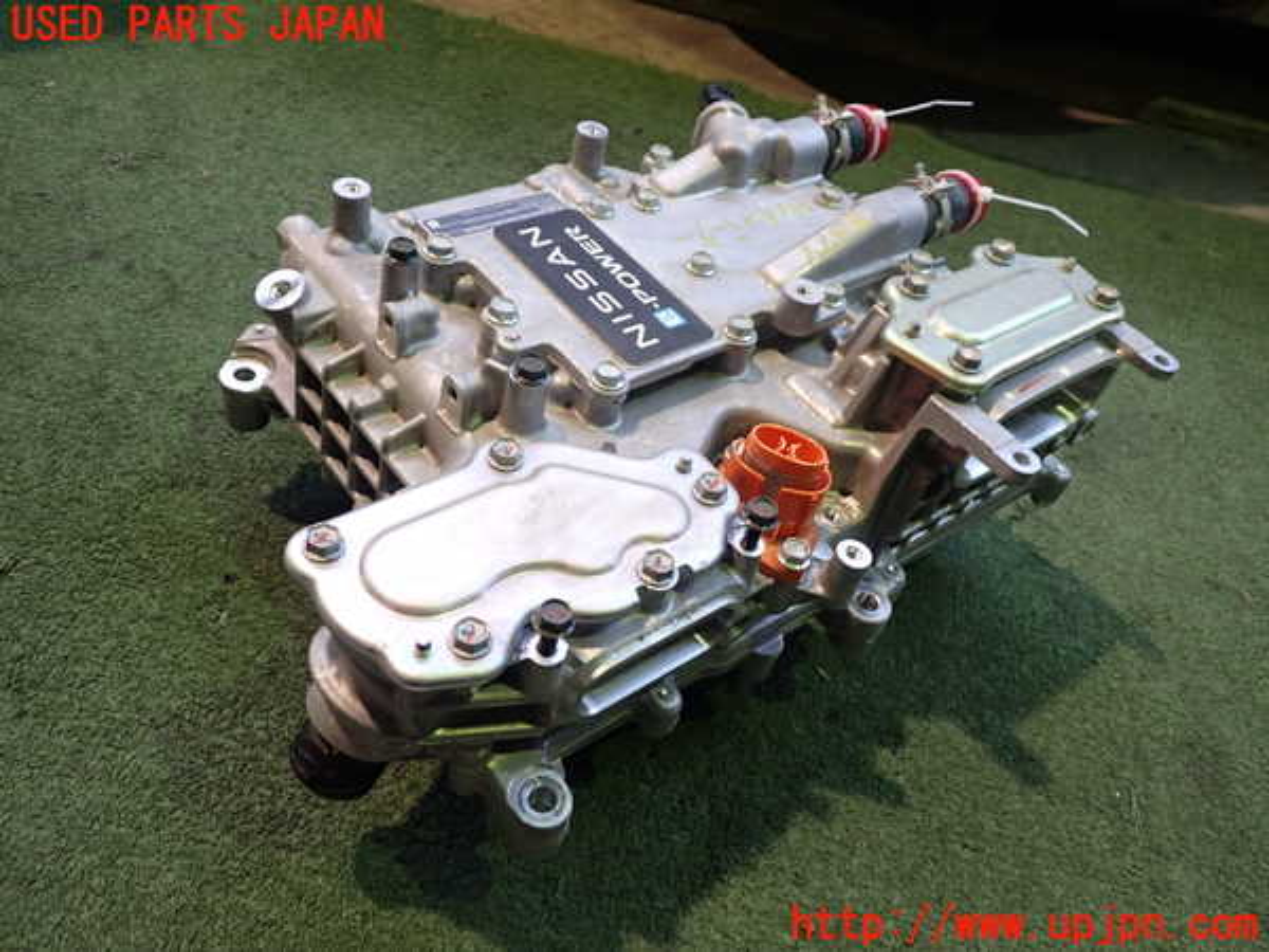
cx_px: 634
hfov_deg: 60.0
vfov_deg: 46.8
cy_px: 476
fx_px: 1100
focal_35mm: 30
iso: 250
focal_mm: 5.4
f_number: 2.3
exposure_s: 1/30
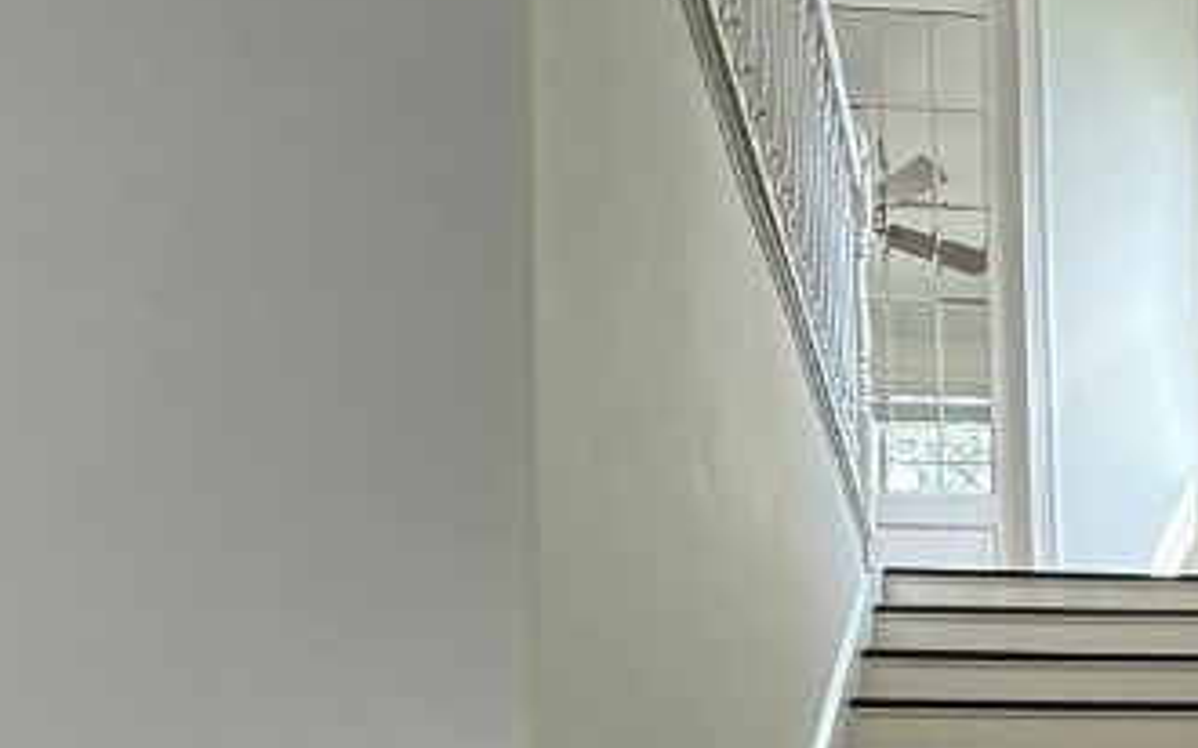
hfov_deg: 38.0
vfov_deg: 23.0
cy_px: 1104
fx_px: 1501
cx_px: 1238
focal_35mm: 46
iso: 250
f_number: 2.2
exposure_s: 1/74
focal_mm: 2.22
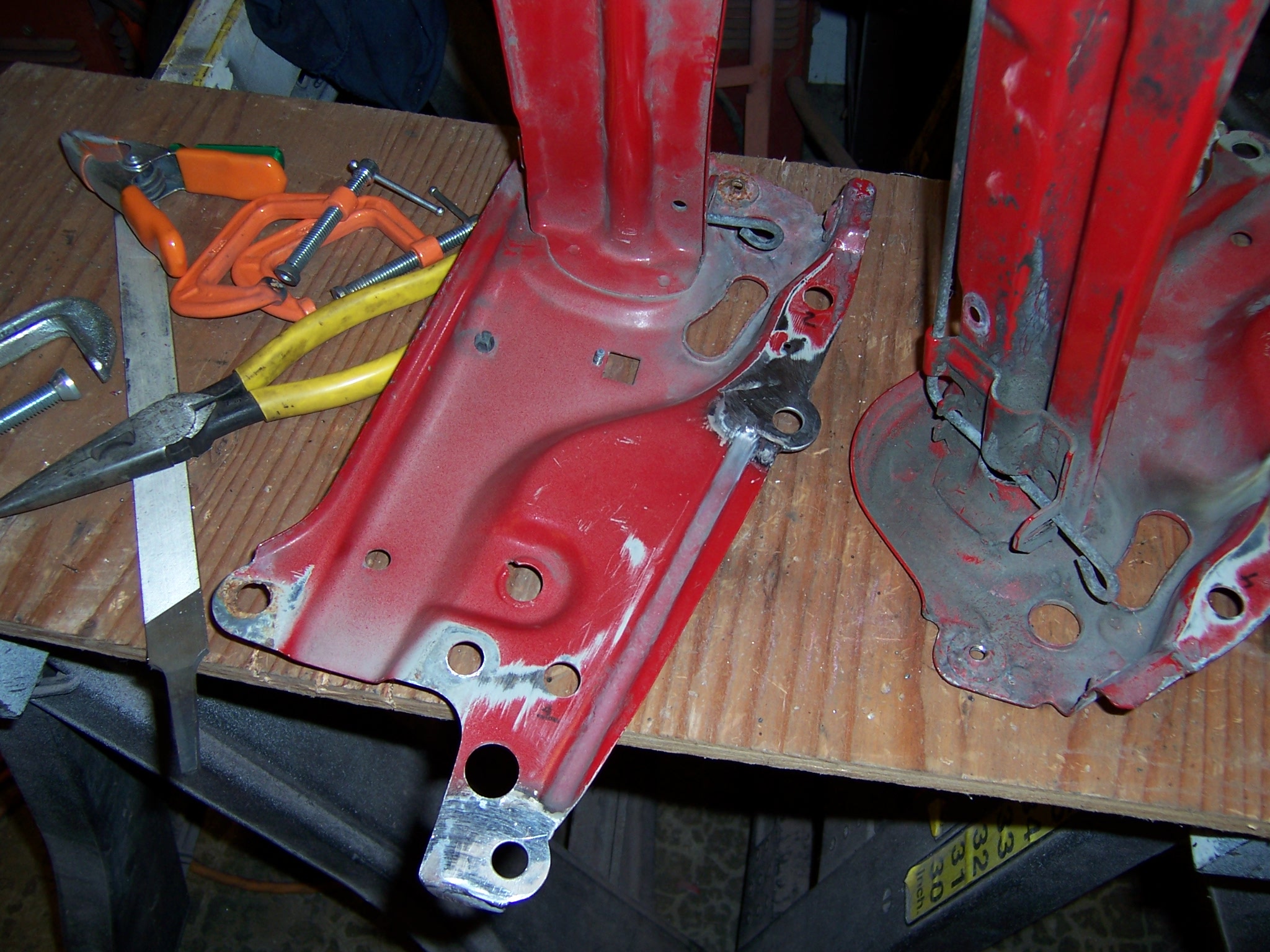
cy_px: 476
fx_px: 1211
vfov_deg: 42.9
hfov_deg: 55.4
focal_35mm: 33
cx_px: 635
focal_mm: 5.5
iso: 80
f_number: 2.8
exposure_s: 1/60
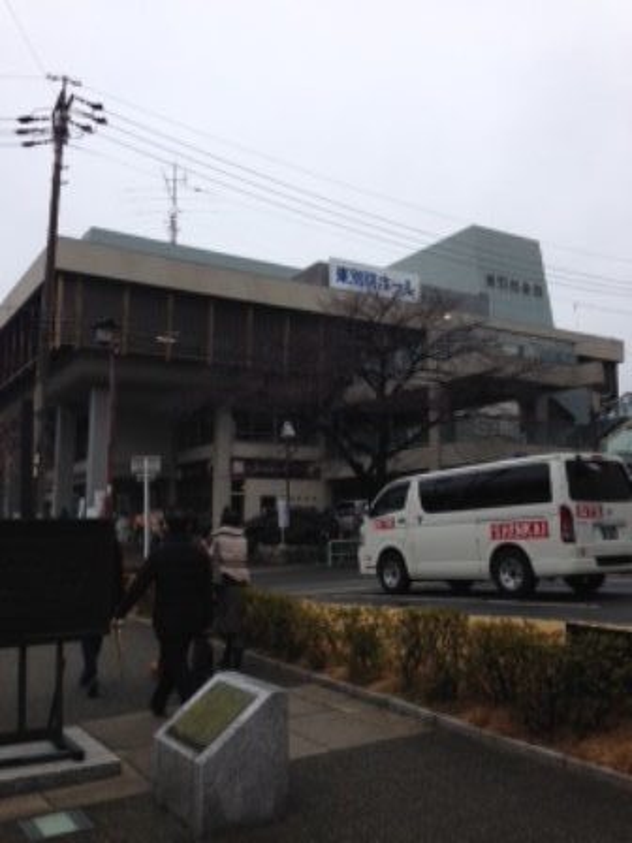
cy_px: 422
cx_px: 316
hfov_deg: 42.9
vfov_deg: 55.4
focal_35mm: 33
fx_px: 803
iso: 50
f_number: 2.4
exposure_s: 1/713
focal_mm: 4.12
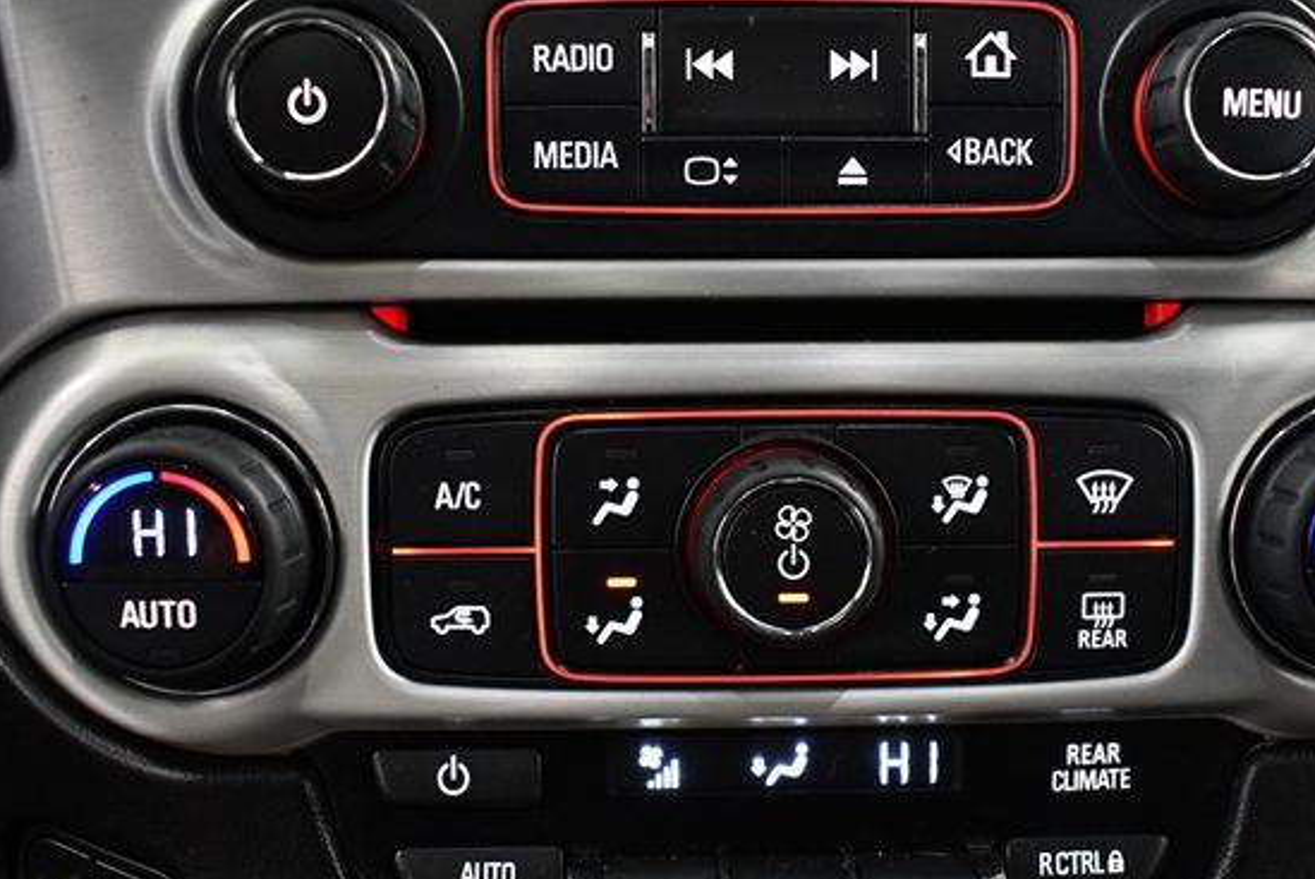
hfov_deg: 46.3
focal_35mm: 42
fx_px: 1535
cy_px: 491
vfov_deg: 31.9
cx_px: 721
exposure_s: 1/60
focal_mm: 18
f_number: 3.5
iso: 3200
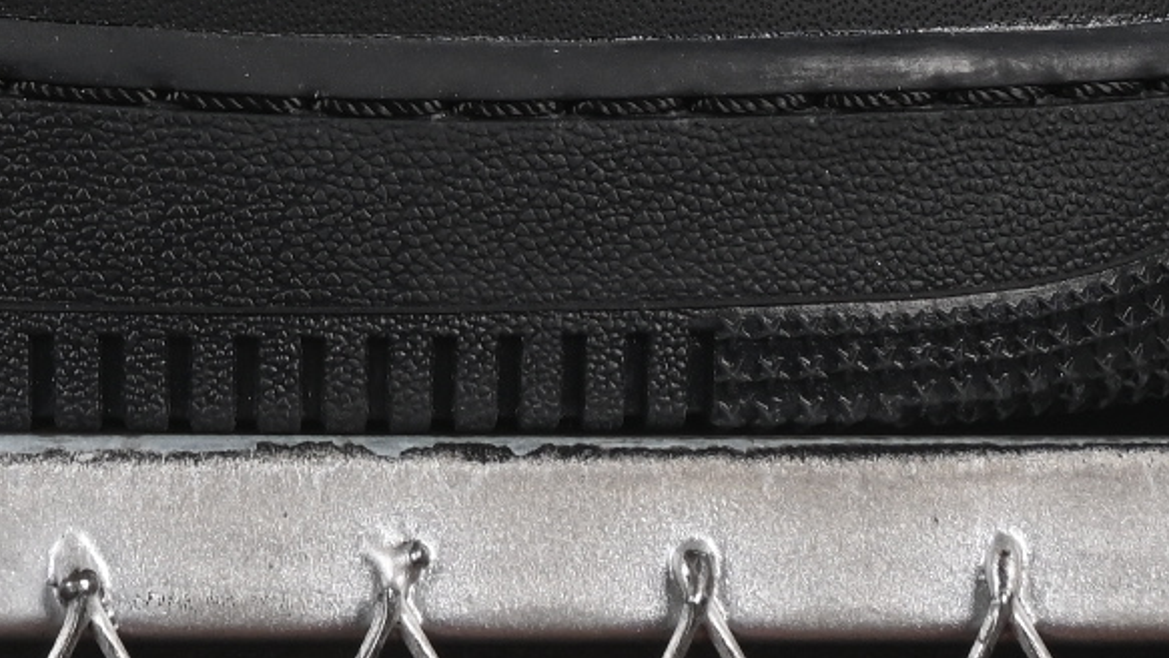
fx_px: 11624
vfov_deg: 3.2
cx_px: -545
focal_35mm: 375
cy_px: -734
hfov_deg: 5.7
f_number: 6.3
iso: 160
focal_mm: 50
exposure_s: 1/50
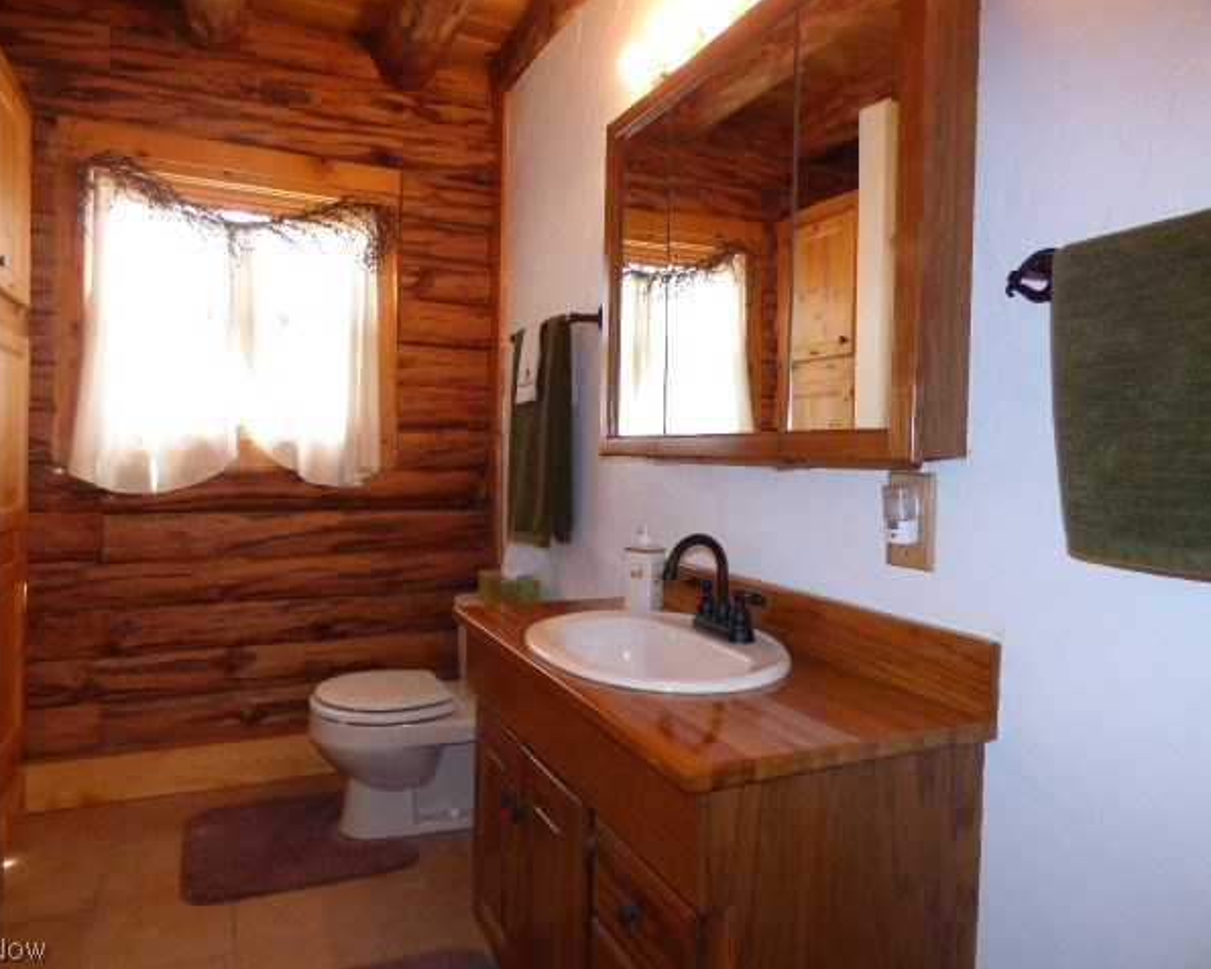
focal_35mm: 21
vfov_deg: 65.5
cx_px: 566
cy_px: 482
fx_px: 753
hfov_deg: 77.5
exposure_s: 1/60
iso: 500
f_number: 2.8
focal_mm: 3.58
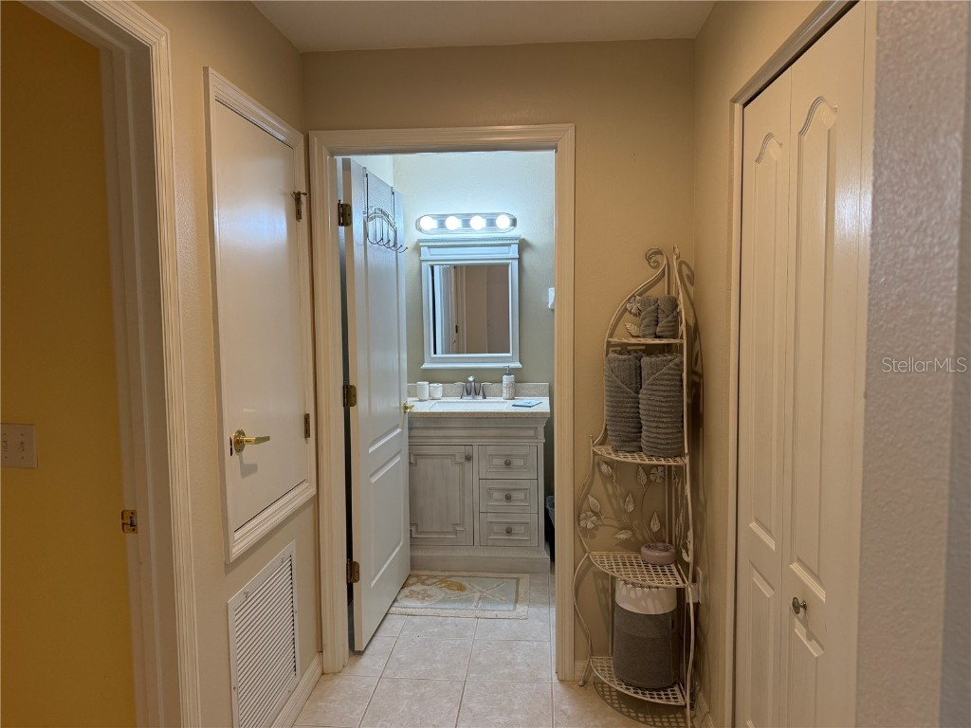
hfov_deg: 71.6
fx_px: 673
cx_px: 486
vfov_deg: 56.8
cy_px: 364
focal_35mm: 24
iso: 160
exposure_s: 1/120
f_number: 1.78
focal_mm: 6.76
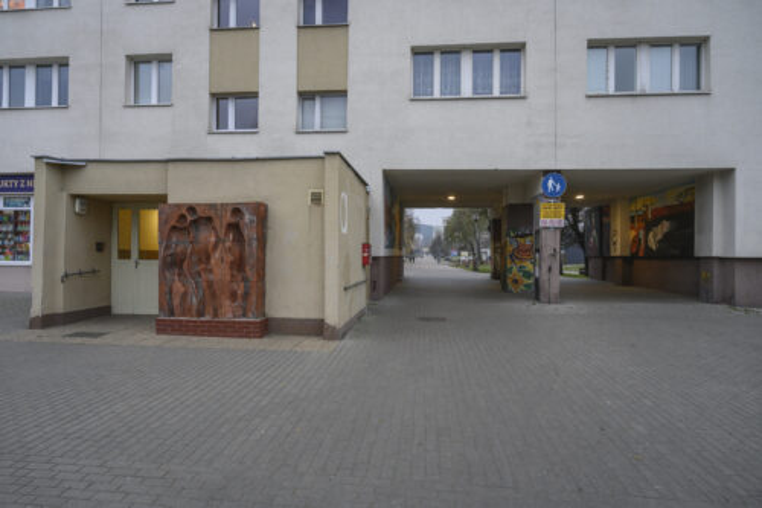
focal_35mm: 24
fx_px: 508
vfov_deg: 53.1
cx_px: 381
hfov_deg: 73.8
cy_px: 254
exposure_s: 1/100
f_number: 4
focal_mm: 24
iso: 1250
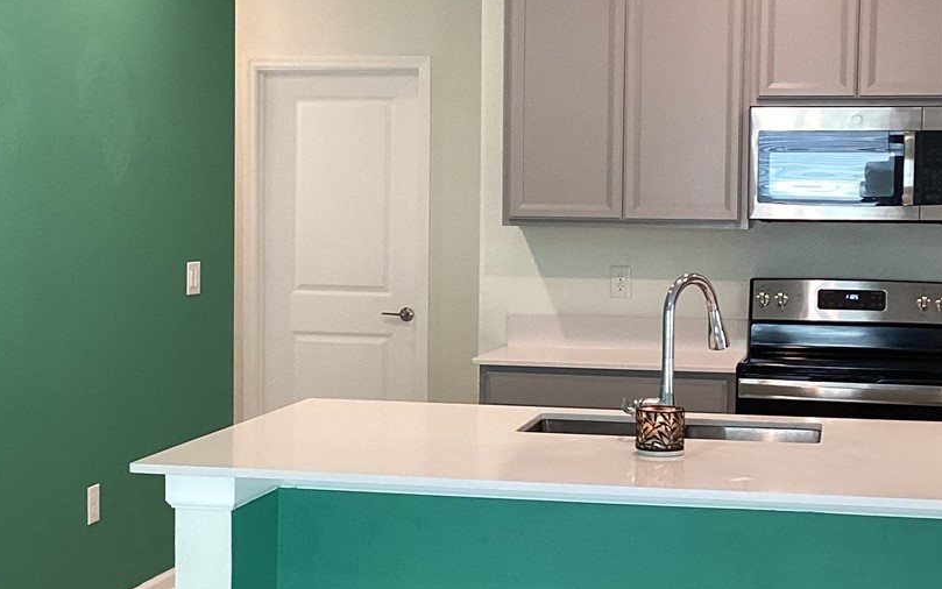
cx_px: 526
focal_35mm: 65
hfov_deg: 31.5
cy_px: 303
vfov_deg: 20.0
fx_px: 1669
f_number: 2.4
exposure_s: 1/60
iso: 100
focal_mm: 3.3
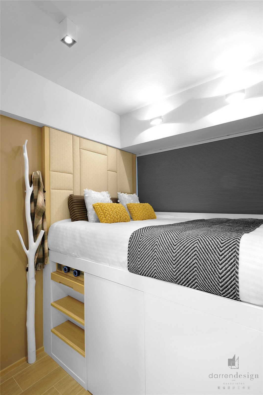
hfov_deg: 70.3
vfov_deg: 93.3
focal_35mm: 17
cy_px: 198
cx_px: 132
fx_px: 187
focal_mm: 17
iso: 200
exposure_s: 1/2
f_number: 11
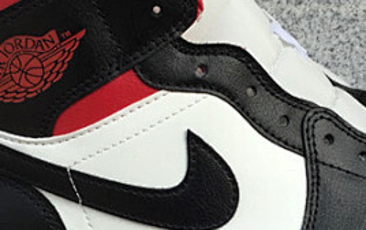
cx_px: 240
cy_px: 242
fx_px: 978
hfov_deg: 21.1
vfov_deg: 13.2
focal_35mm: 98
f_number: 2.4
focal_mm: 3.3
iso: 25
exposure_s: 1/637
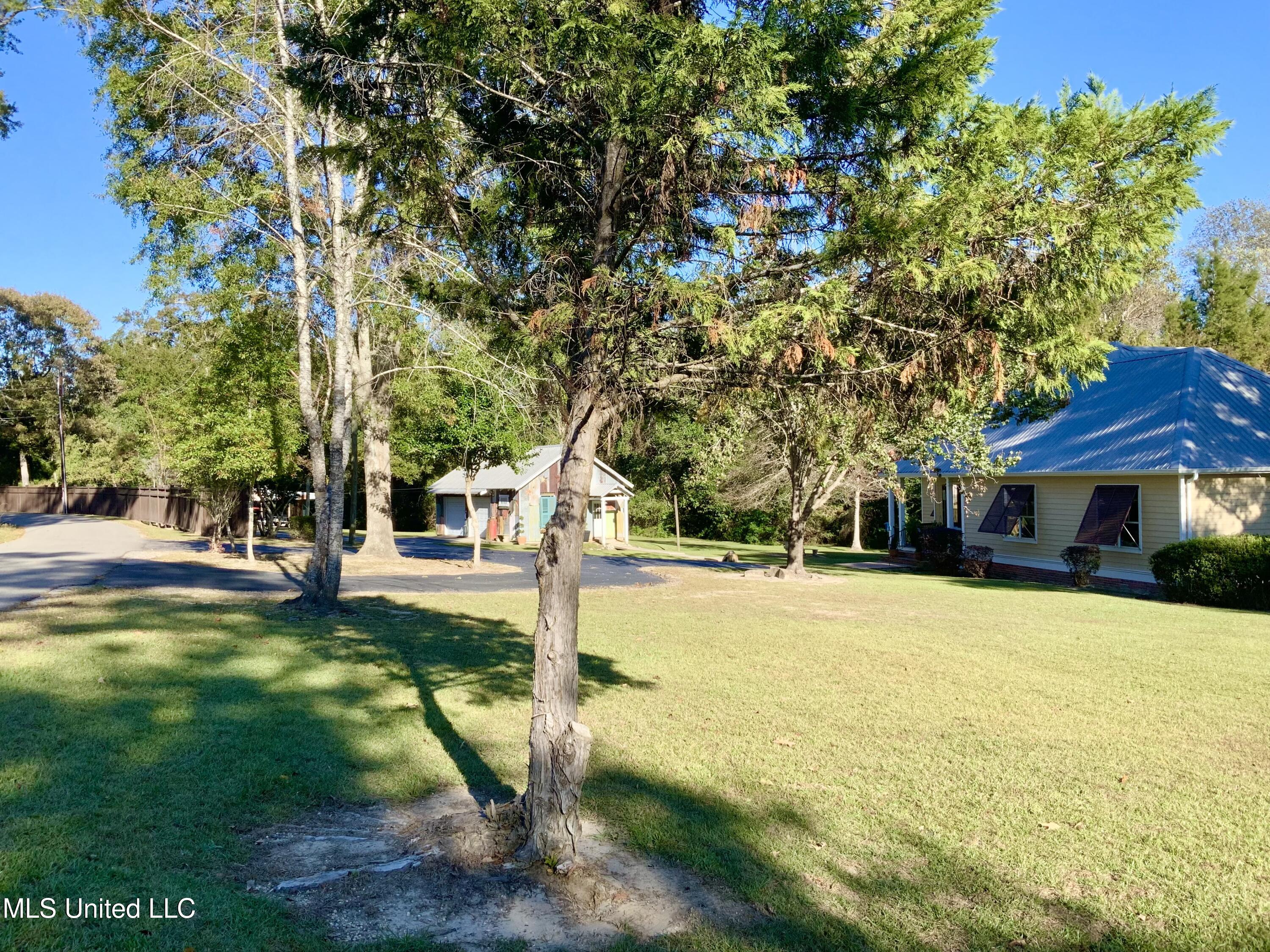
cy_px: 476
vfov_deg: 48.2
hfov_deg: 61.7
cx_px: 635
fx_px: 1064
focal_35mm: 29
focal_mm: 3
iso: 16
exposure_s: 1/739
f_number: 1.8
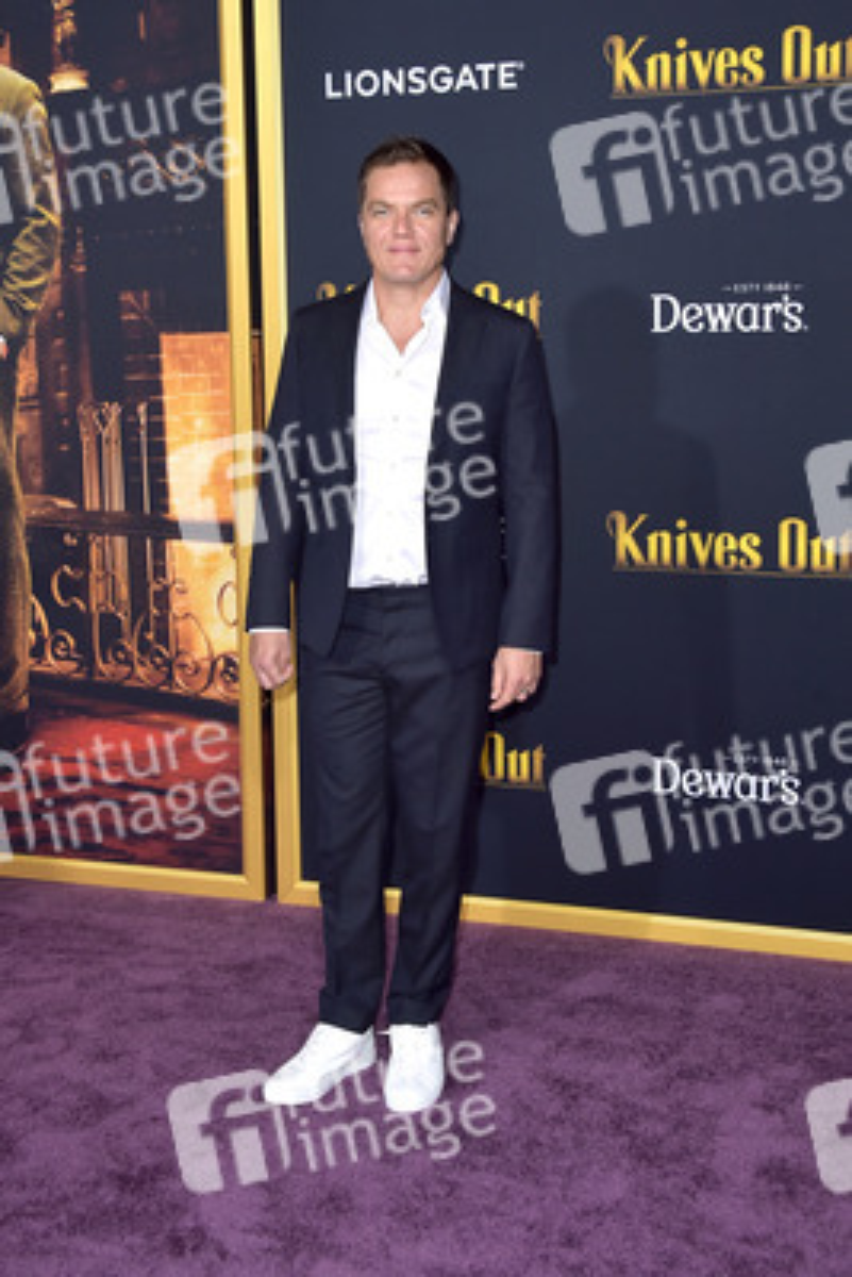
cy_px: 638
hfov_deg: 31.9
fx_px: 1490
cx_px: 426
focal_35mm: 42
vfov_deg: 46.4
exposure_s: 1/250
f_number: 7.1
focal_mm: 42
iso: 500
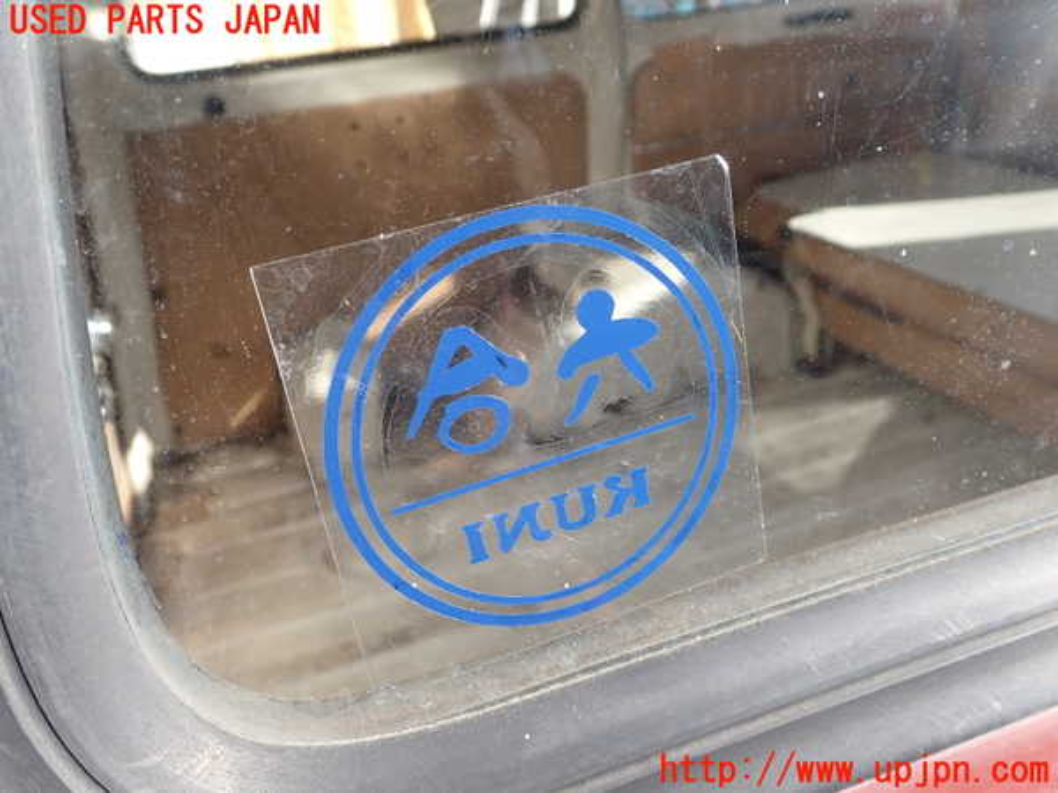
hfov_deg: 60.0
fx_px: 917
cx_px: 529
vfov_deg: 46.8
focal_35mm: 30
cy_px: 396
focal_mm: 5.4
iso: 100
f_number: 3.2
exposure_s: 1/200
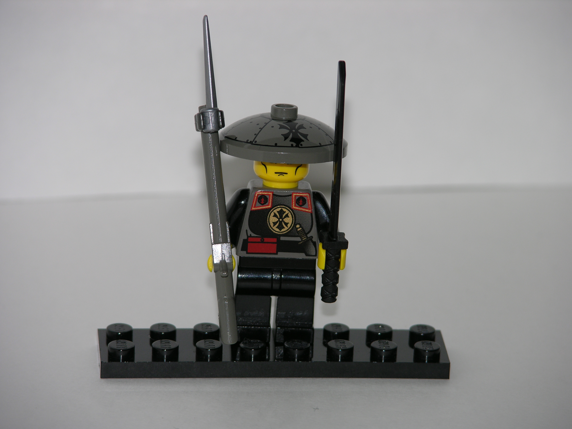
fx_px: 4627
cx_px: 286
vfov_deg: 5.3
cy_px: 214
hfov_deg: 7.1
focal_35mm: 280
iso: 50
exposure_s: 1/253
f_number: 4.2
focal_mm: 71.2
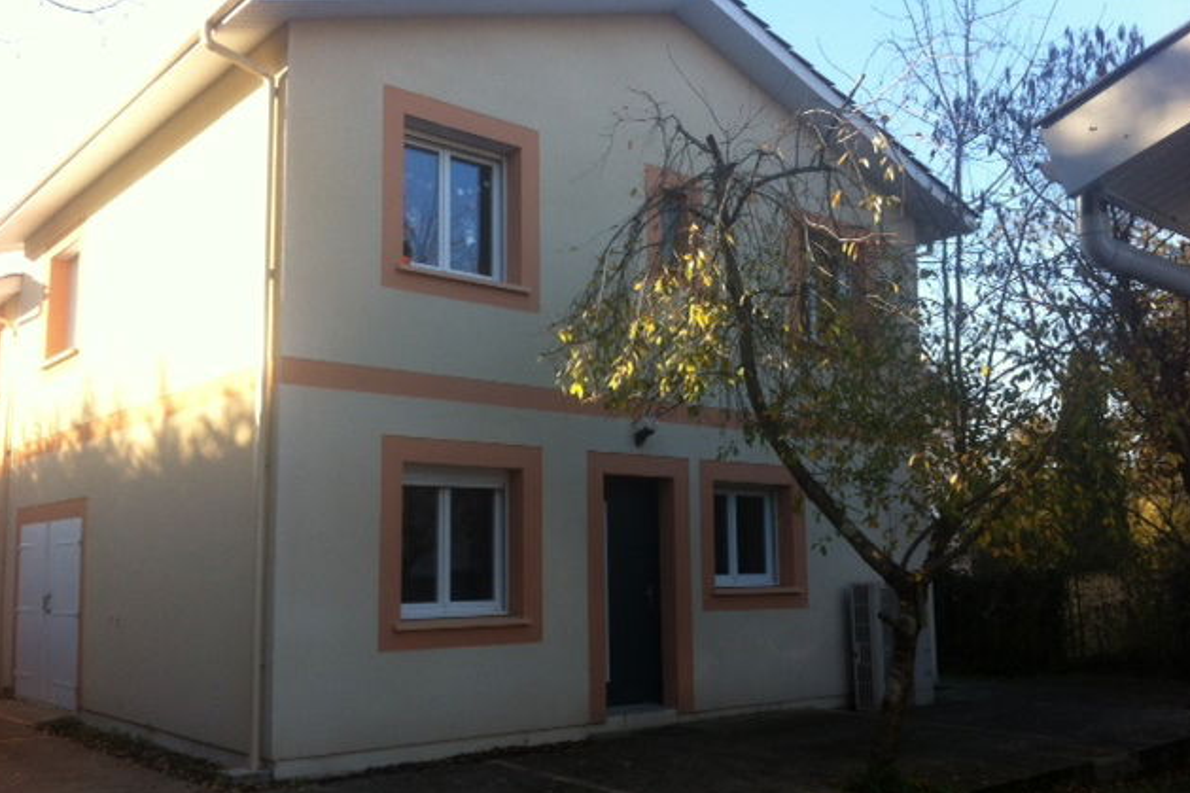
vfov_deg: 35.9
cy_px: 420
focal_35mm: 37
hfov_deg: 51.9
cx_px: 598
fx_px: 1223
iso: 80
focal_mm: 3.85
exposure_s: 1/245
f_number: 2.8
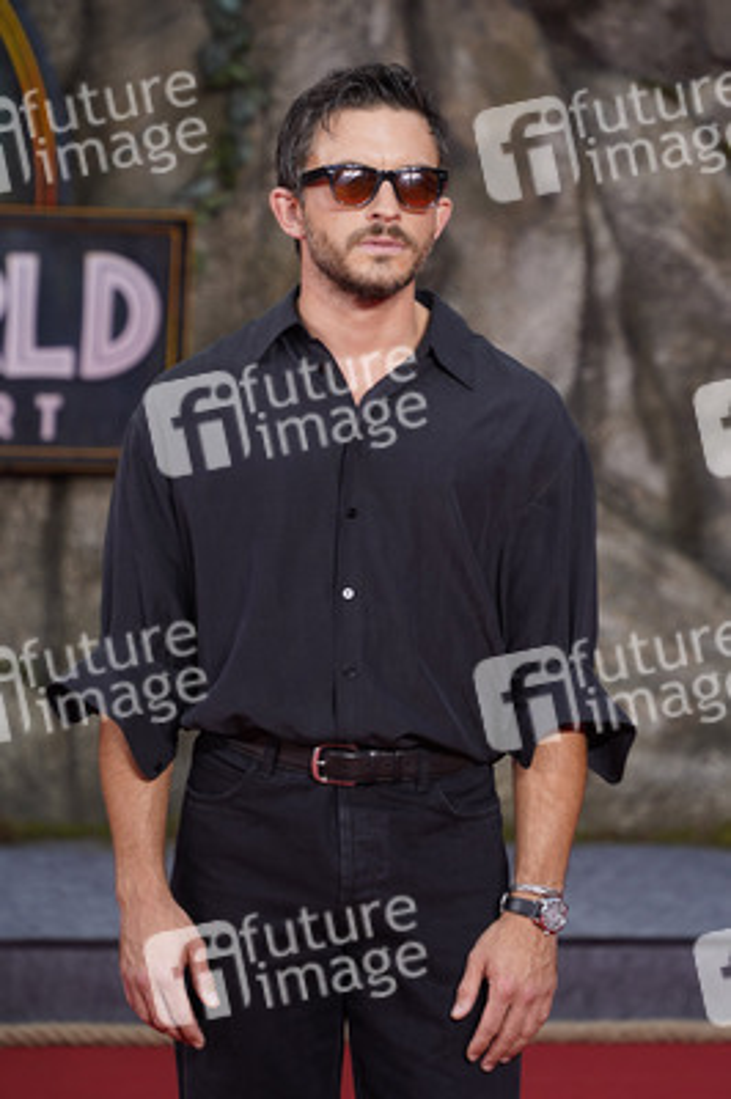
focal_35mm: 172
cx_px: 366
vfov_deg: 12.0
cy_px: 550
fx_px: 5248
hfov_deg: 8.0
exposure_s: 1/160
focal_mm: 172
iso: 200
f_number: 5.6
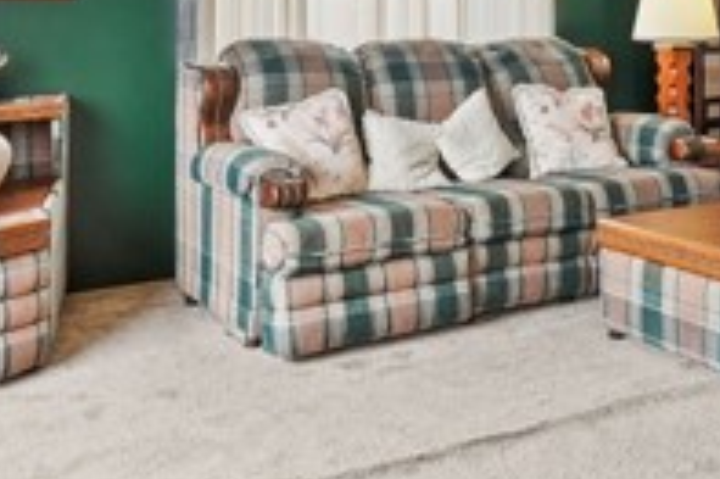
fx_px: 1039
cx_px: 439
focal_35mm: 52
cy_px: 24
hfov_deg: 38.0
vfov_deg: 25.0
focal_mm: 16
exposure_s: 1/15
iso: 1250
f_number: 10
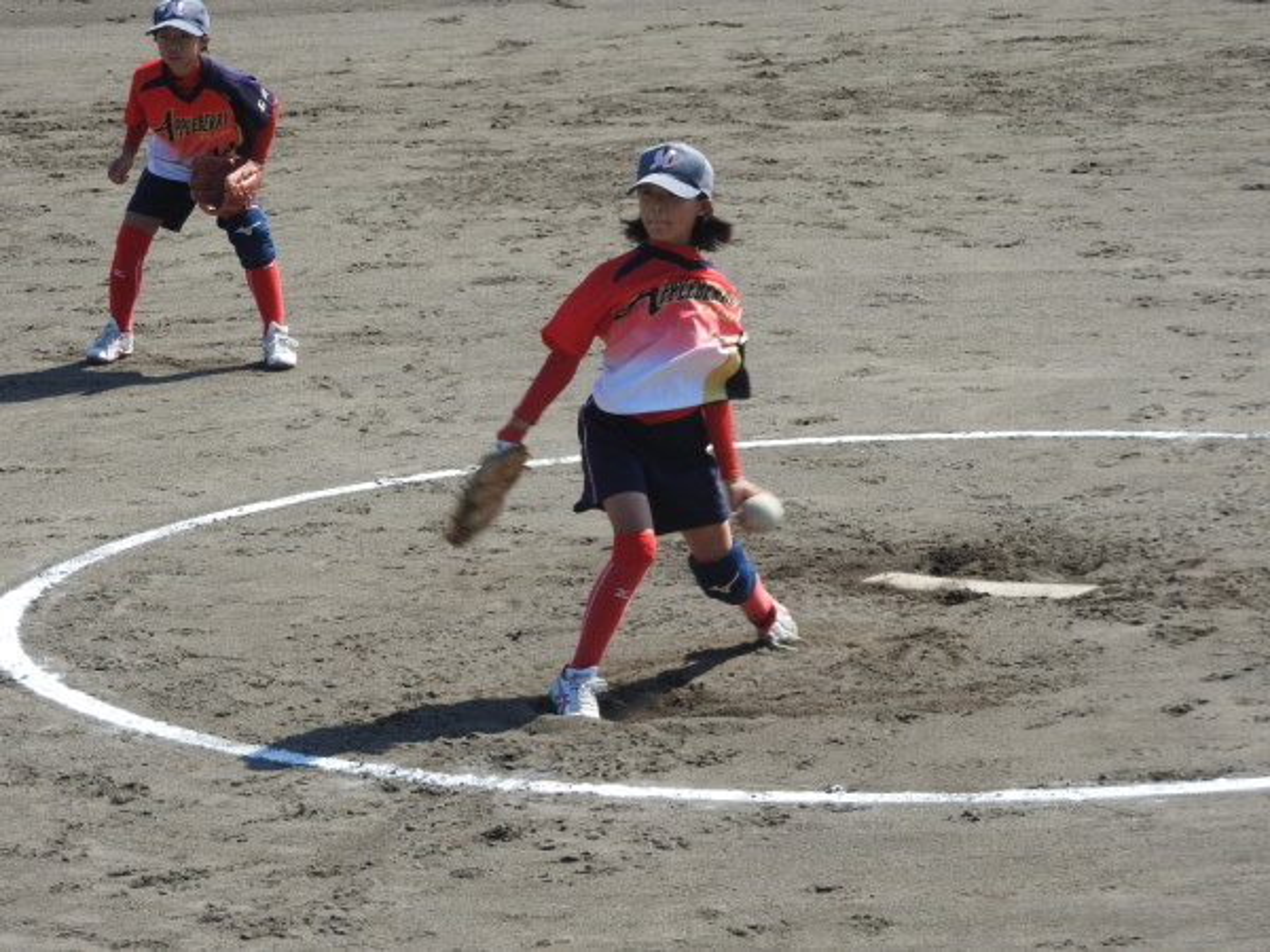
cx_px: 635
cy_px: 476
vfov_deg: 7.4
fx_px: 7338
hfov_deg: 9.9
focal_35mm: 200
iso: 100
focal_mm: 35.8
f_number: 5.3
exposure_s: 1/320
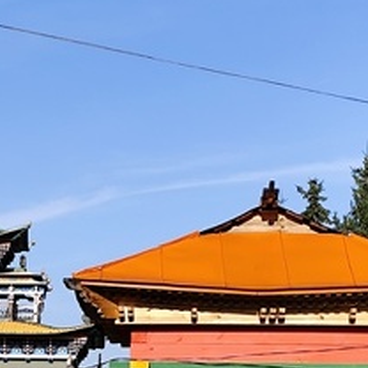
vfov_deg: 11.0
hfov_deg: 10.8
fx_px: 1864
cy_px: 472
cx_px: -195
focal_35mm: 155
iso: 50
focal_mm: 6.19
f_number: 1.65
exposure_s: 1/912
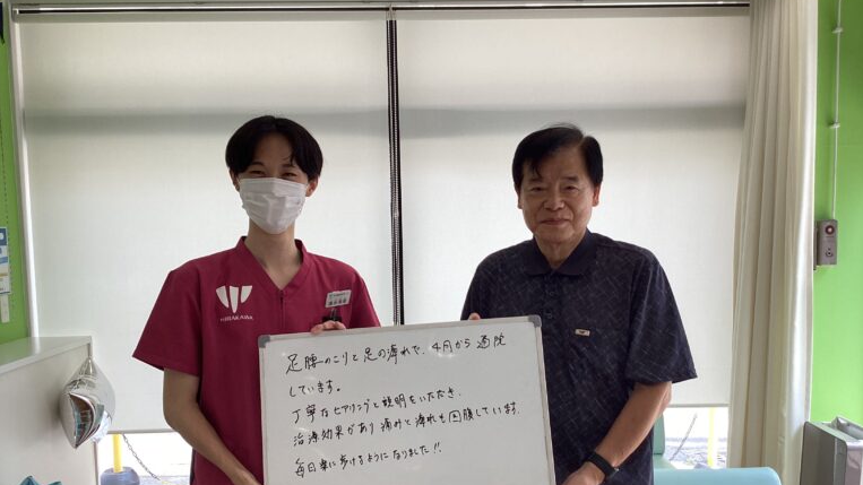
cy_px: 310
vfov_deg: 34.4
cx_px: 433
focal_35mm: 34
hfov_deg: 58.0
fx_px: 778
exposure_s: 1/120
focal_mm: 3.3
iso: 32
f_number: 2.4
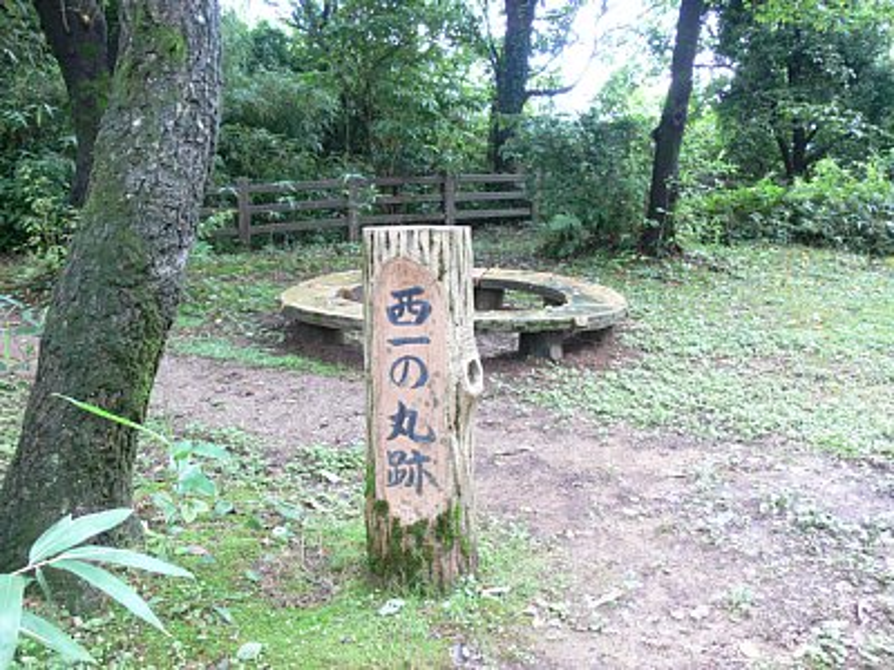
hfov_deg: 52.6
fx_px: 904
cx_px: 447
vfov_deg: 40.7
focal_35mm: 35
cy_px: 335
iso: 160
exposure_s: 1/30
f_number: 2.8
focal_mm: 7.4
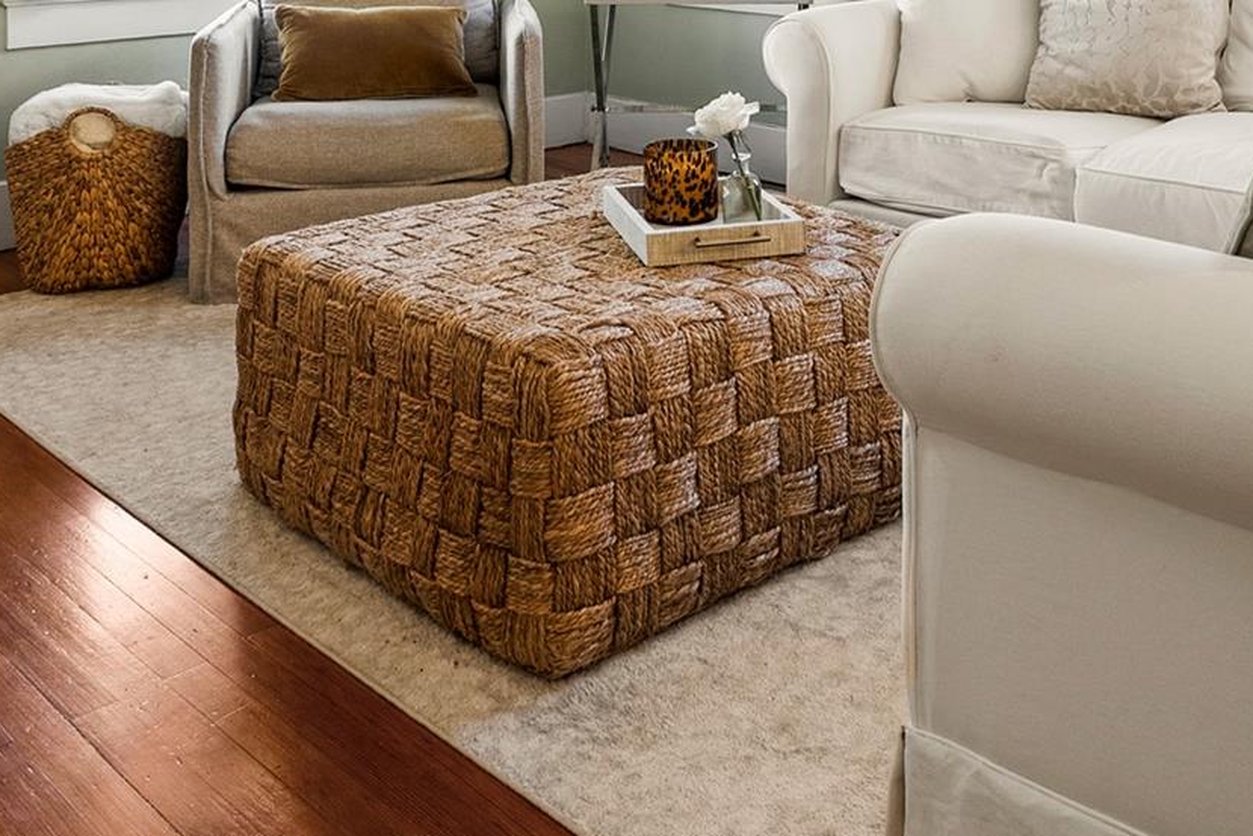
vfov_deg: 28.4
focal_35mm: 42
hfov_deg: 46.1
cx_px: 754
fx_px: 1462
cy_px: -128
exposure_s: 2.5
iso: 320
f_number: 10
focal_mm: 17
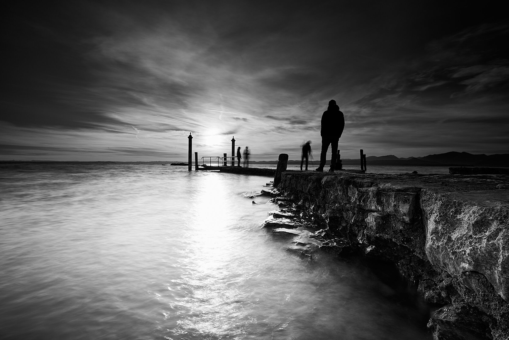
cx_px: 254
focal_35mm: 16
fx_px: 226
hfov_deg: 96.7
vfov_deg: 73.8
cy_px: 170
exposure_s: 3
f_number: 10
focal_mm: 16
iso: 100
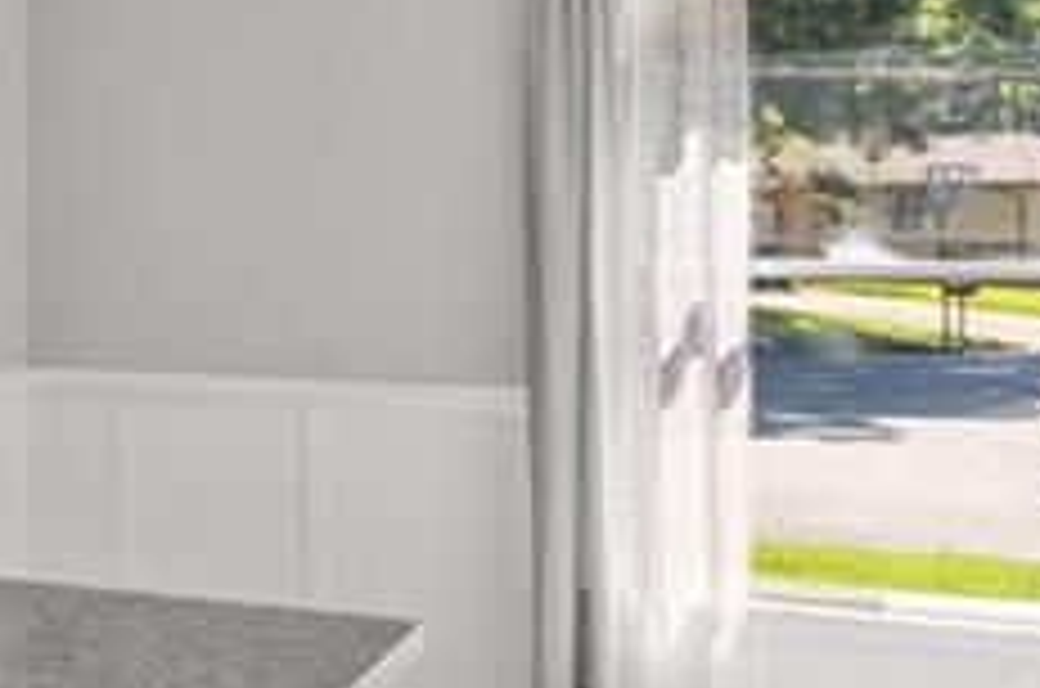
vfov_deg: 19.1
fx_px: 2047
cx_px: -729
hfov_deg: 21.2
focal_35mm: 71
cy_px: 250
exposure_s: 1/20
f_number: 7.1
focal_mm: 16
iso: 320
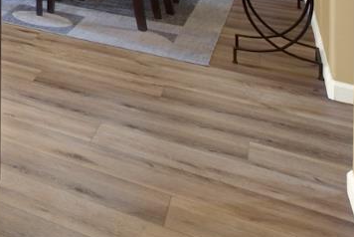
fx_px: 581
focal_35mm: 59
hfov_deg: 18.9
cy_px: -177
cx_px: -365
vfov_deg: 18.5
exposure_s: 1/2
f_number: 14
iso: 100
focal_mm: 14
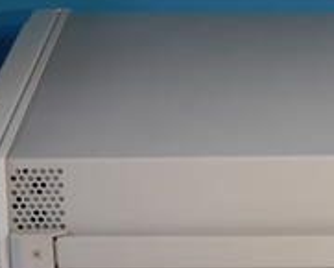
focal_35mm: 198
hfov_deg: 9.7
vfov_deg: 7.8
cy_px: 205
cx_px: 282
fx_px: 1958
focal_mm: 46
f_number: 22
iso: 800
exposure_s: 1/2
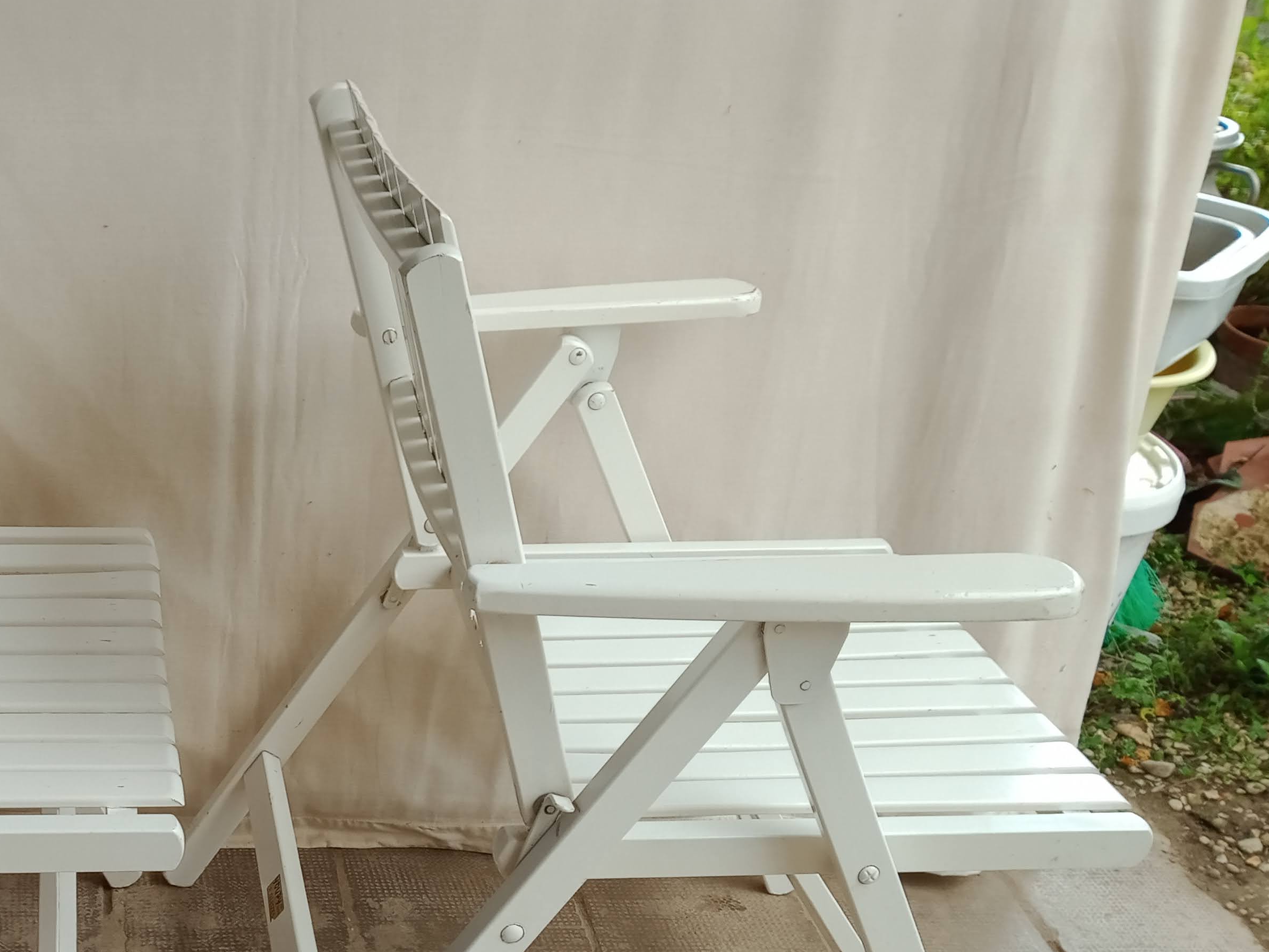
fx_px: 1723
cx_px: 184
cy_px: 695
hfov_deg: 38.3
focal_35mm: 47
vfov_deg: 30.4
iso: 111
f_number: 2
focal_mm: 3.54
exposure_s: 1/120
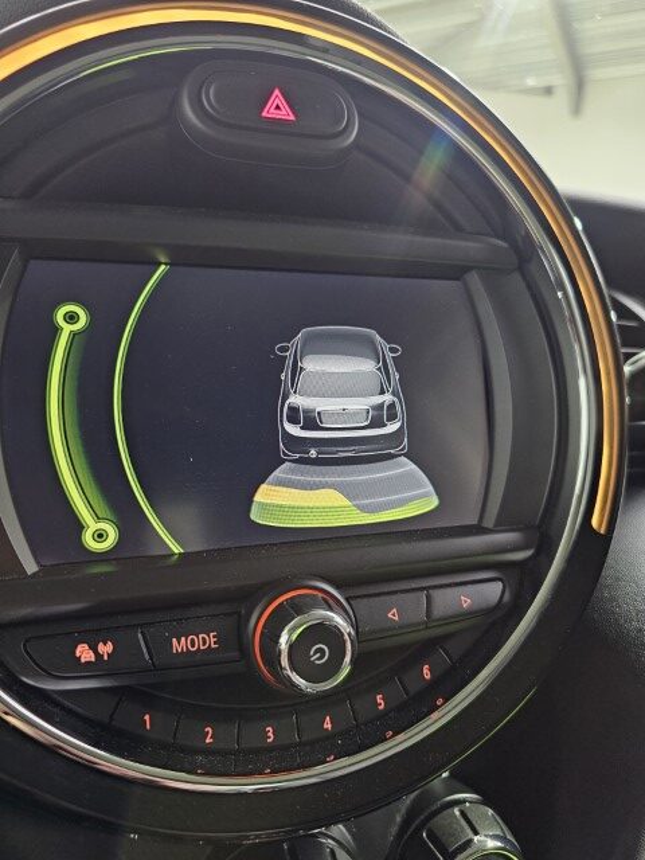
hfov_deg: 58.9
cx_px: 322
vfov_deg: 73.9
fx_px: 571
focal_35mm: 23
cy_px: 430
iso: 500
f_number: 1.7
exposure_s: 1/32
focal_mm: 6.3
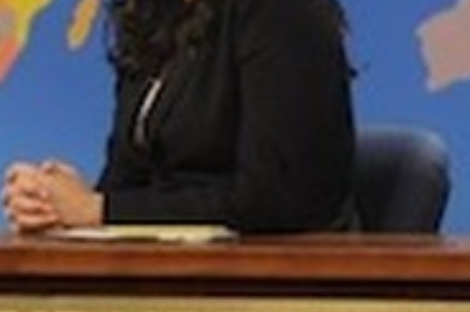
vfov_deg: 3.8
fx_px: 4705
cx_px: -186
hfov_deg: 5.7
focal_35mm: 361
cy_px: -68
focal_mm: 85
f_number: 2.8
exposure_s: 1/125
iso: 1000
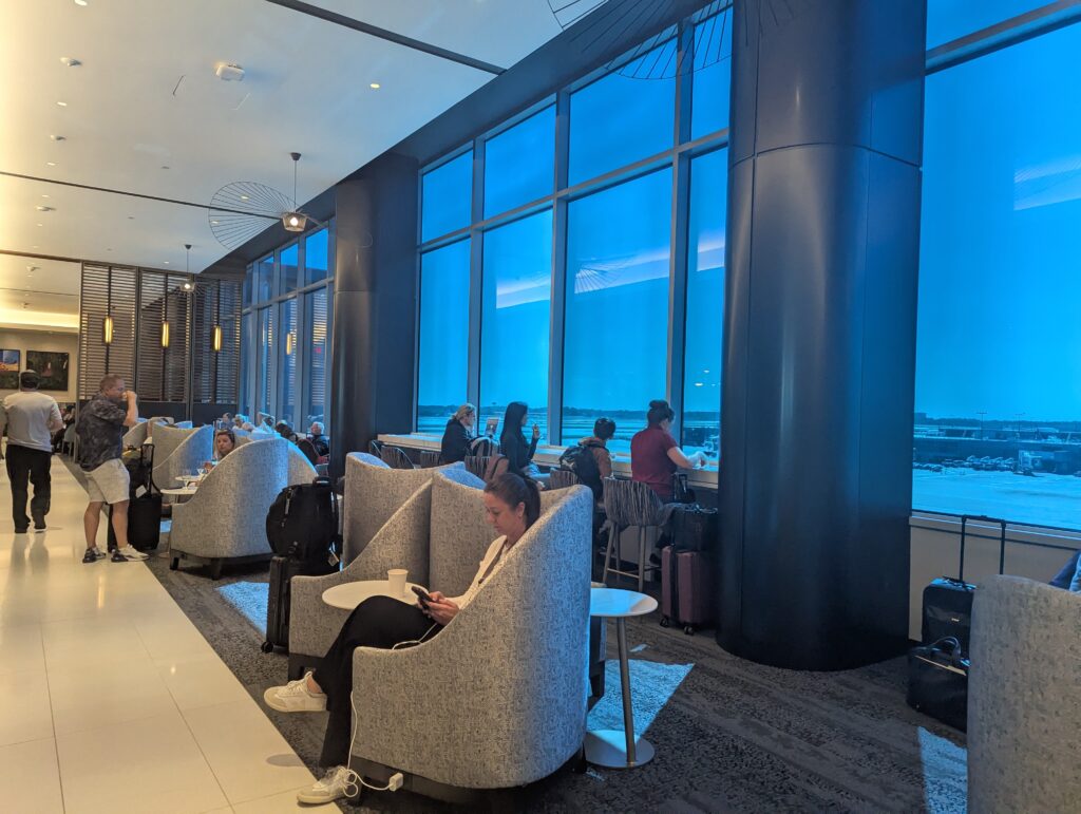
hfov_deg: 71.5
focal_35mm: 24
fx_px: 751
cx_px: 540
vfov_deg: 56.9
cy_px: 407
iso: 738
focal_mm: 6.81
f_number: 1.85
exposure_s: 1/651
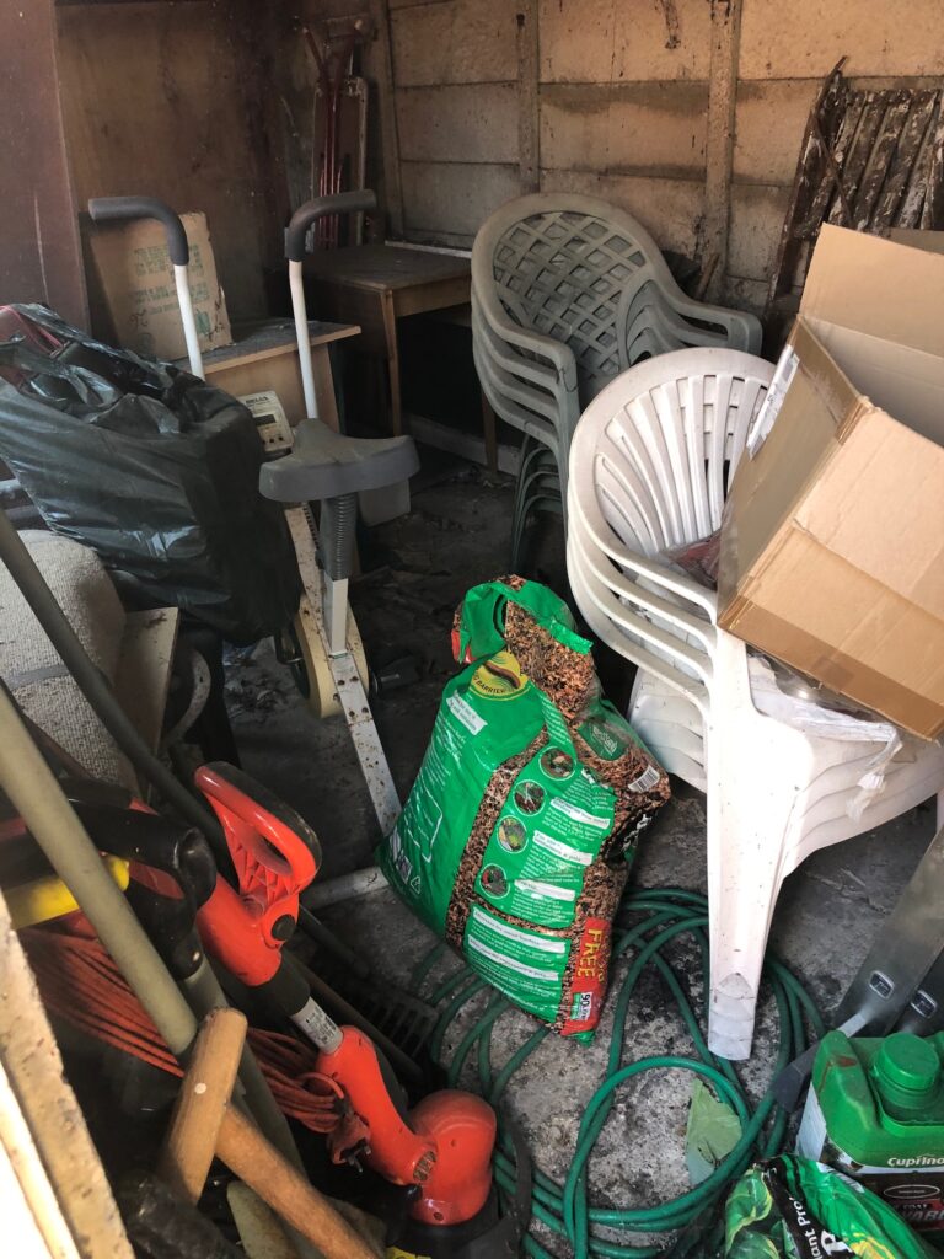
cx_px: 472
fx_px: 1018
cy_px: 630
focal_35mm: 28
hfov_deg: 49.7
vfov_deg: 63.4
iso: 40
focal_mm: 3.99
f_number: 1.8
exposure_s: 1/17
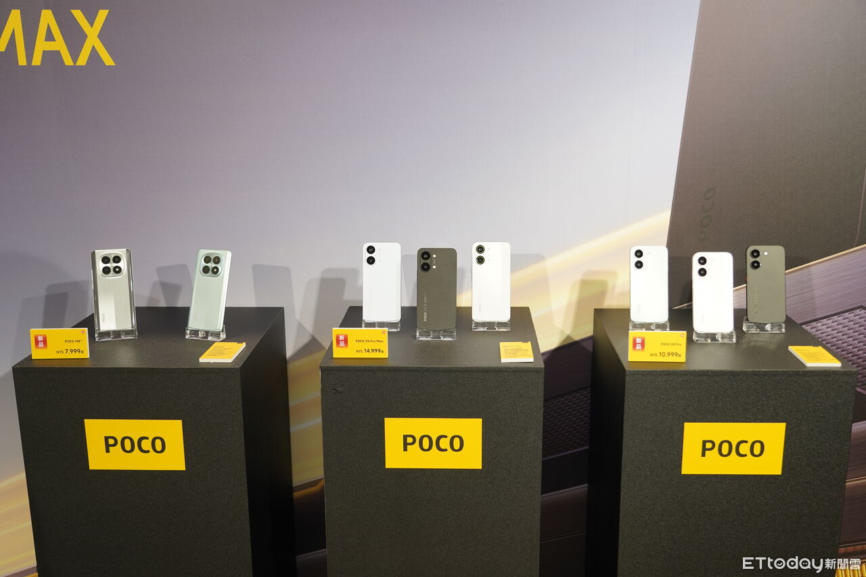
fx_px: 842
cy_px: 288
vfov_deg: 37.8
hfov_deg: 54.4
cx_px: 433
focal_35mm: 35
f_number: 4
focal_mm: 35
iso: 200
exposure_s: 1/60
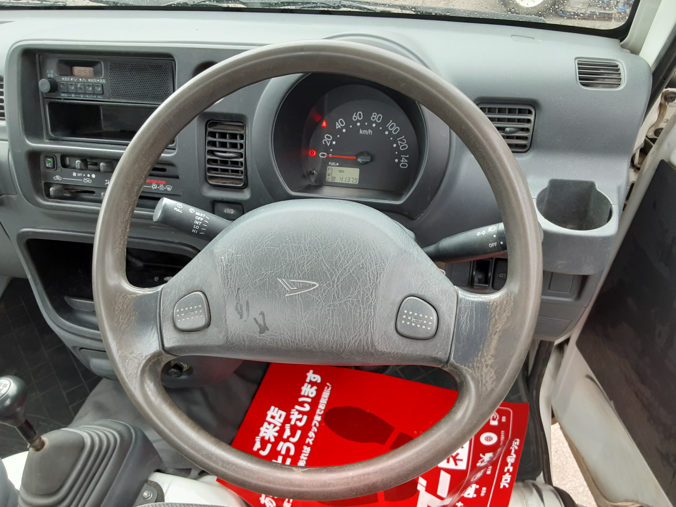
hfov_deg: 65.3
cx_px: 338
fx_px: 527
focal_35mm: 27
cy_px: 254
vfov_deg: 51.4
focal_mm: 2.91
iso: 50
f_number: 1.9
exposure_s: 1/50
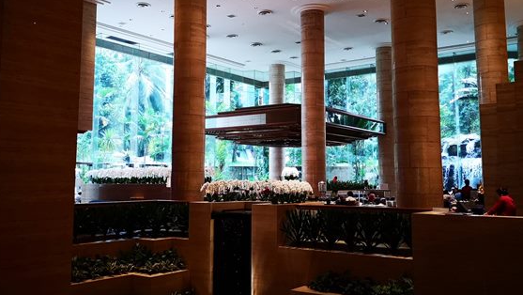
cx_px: 264
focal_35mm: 38
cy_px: 113
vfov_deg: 31.1
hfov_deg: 52.8
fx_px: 527
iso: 640
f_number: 1.8
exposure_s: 1/100
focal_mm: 3.95
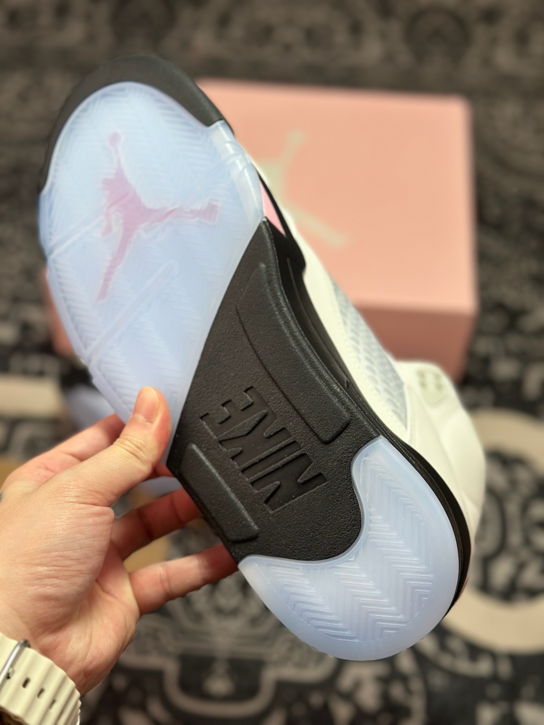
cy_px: 362
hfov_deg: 30.3
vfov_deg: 39.7
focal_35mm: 48
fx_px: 1006
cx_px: 272
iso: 80
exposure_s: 1/1073
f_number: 1.78
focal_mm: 6.86
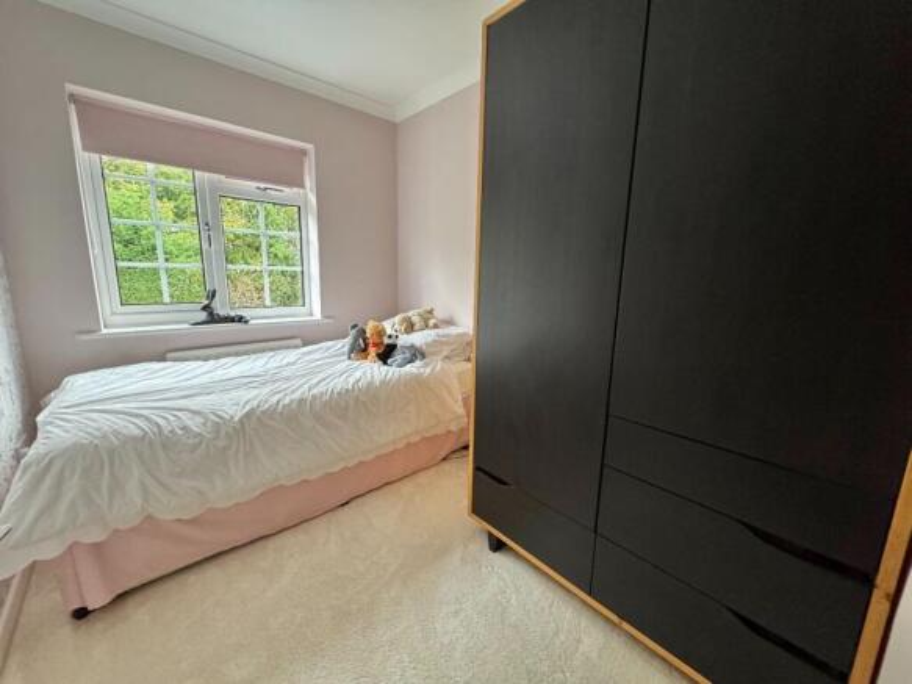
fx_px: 369
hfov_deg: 102.1
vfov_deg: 85.7
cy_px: 342
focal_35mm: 14
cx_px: 456
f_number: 2.2
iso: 320
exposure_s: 1/100
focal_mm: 2.22
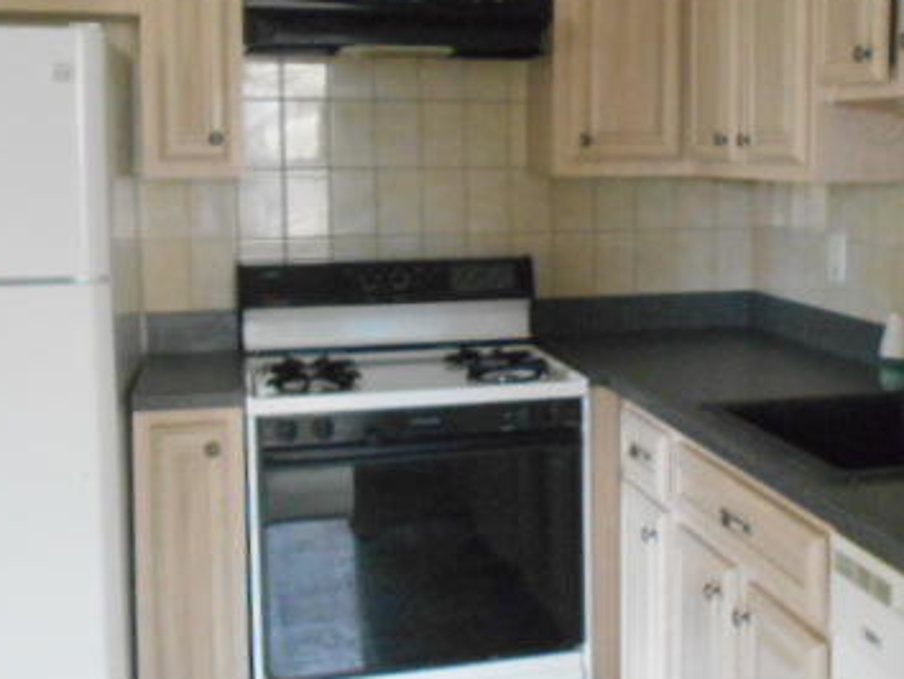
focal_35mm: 47
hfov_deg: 39.8
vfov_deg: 30.8
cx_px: 621
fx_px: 1228
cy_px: 268
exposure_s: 1/60
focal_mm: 4.6
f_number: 3.2
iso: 800
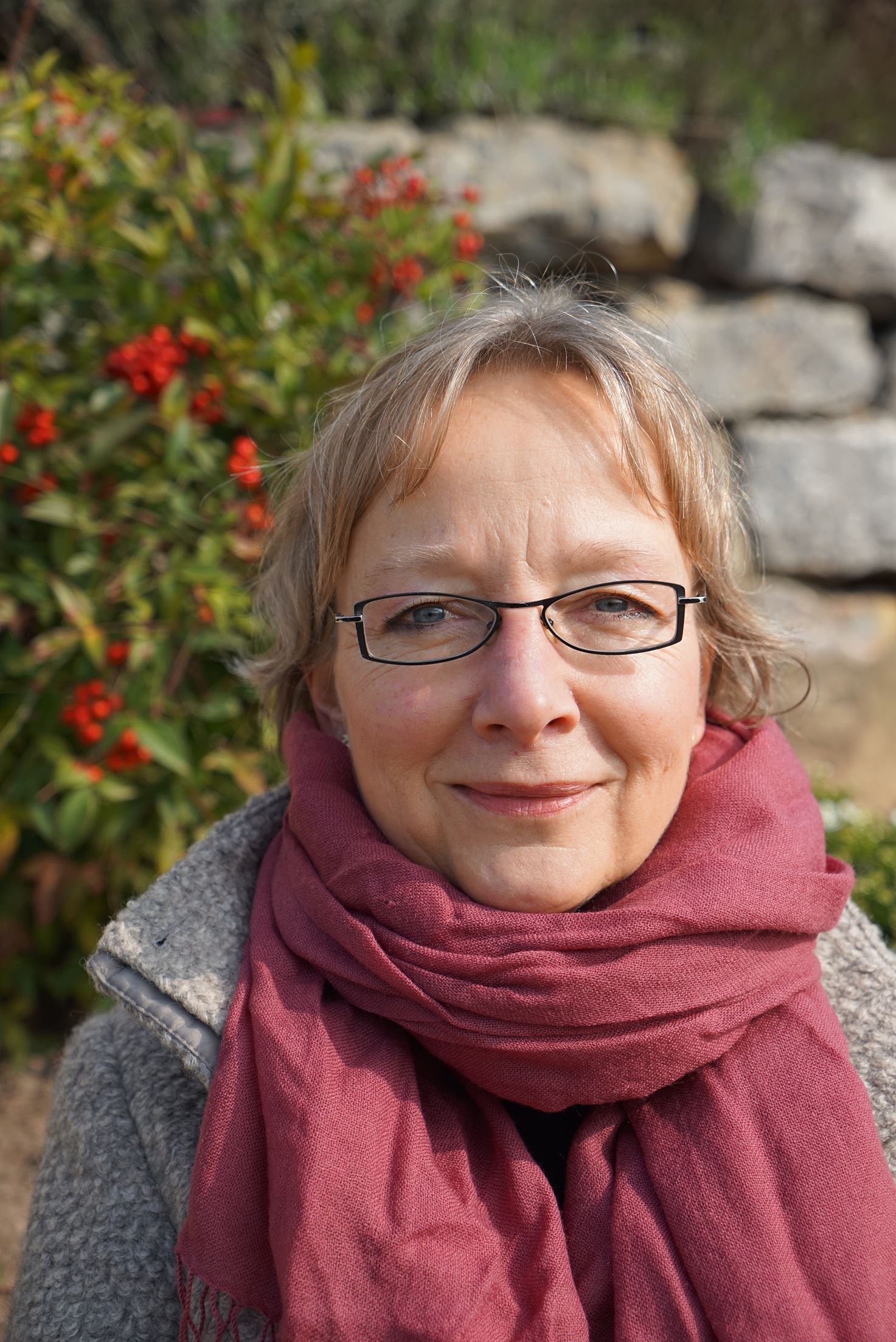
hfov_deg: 19.5
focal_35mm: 70
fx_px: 2611
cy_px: 671
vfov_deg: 28.8
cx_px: 448
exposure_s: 1/500
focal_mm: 70
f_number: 5.6
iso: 100
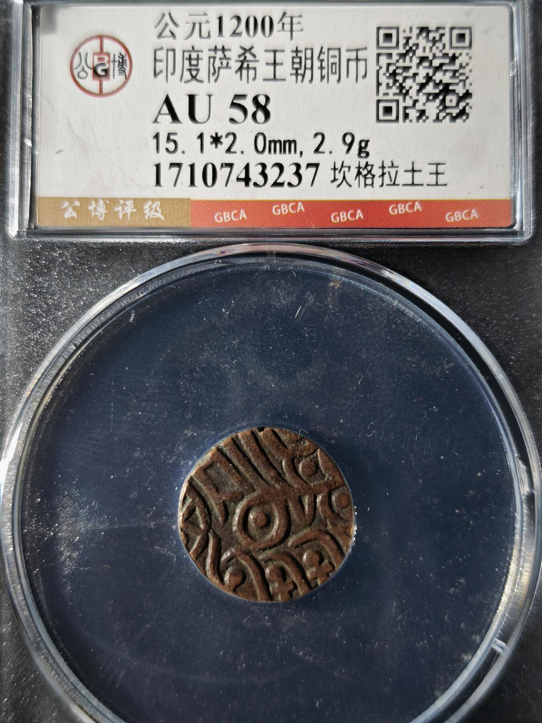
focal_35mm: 50
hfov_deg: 29.1
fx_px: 1044
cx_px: 271
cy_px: 362
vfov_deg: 38.2
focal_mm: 5.85
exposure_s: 1/223
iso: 50
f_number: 1.63
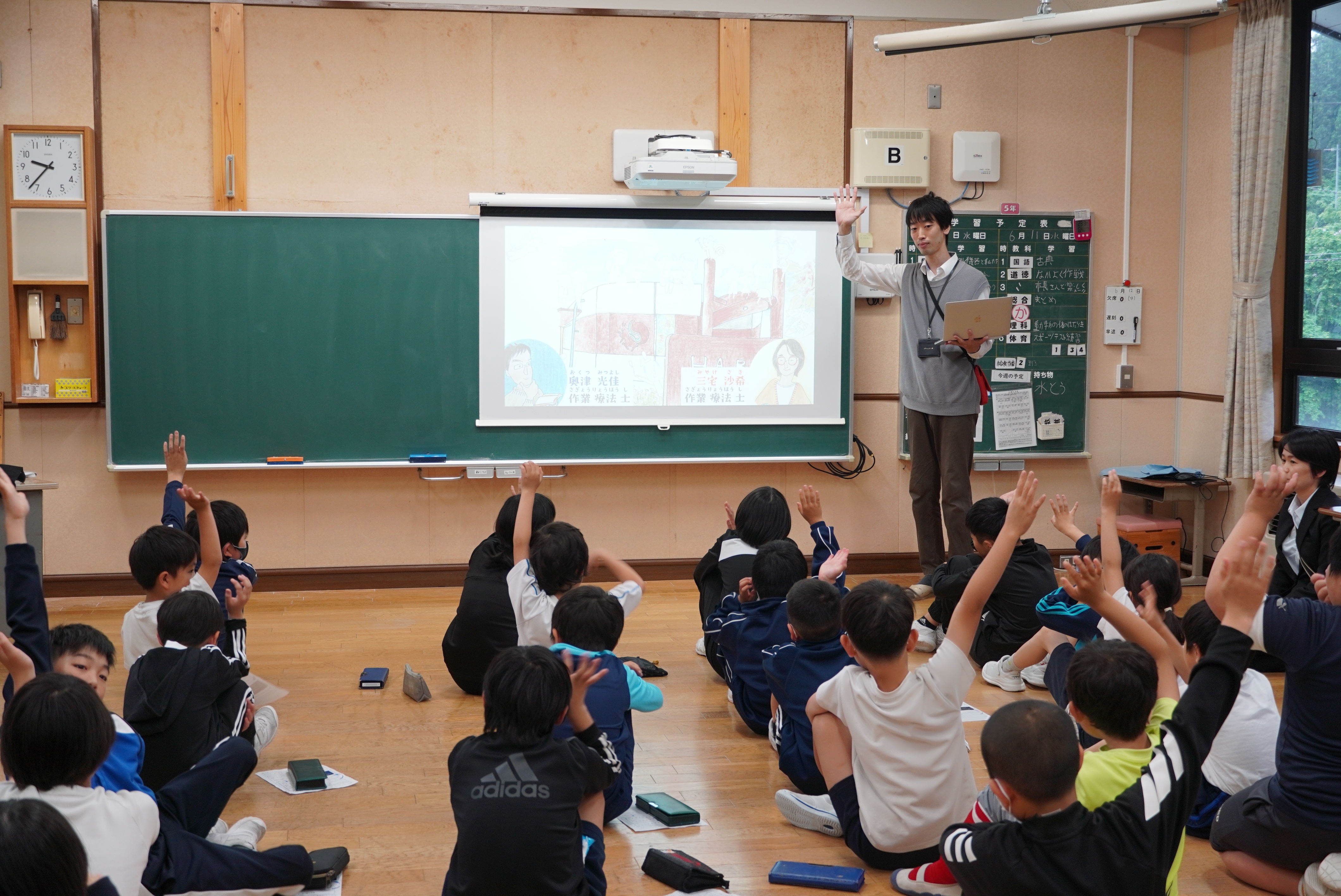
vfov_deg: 27.3
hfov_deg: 39.9
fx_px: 1845
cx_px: 670
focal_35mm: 50
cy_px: 448
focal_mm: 33
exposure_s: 1/50
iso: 320
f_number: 4.5
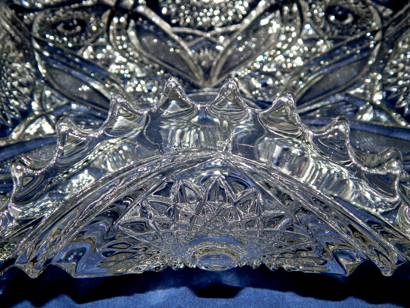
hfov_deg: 49.0
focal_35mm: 38
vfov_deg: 37.7
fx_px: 450
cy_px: 154
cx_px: 205
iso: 200
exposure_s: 1/30
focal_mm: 6.8
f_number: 6.9
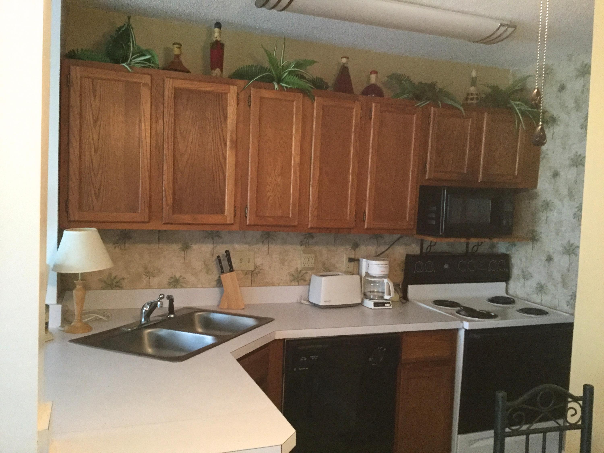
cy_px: 226
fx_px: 541
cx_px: 302
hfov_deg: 58.4
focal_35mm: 31
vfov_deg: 45.4
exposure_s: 1/15
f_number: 2.4
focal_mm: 3.3
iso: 200
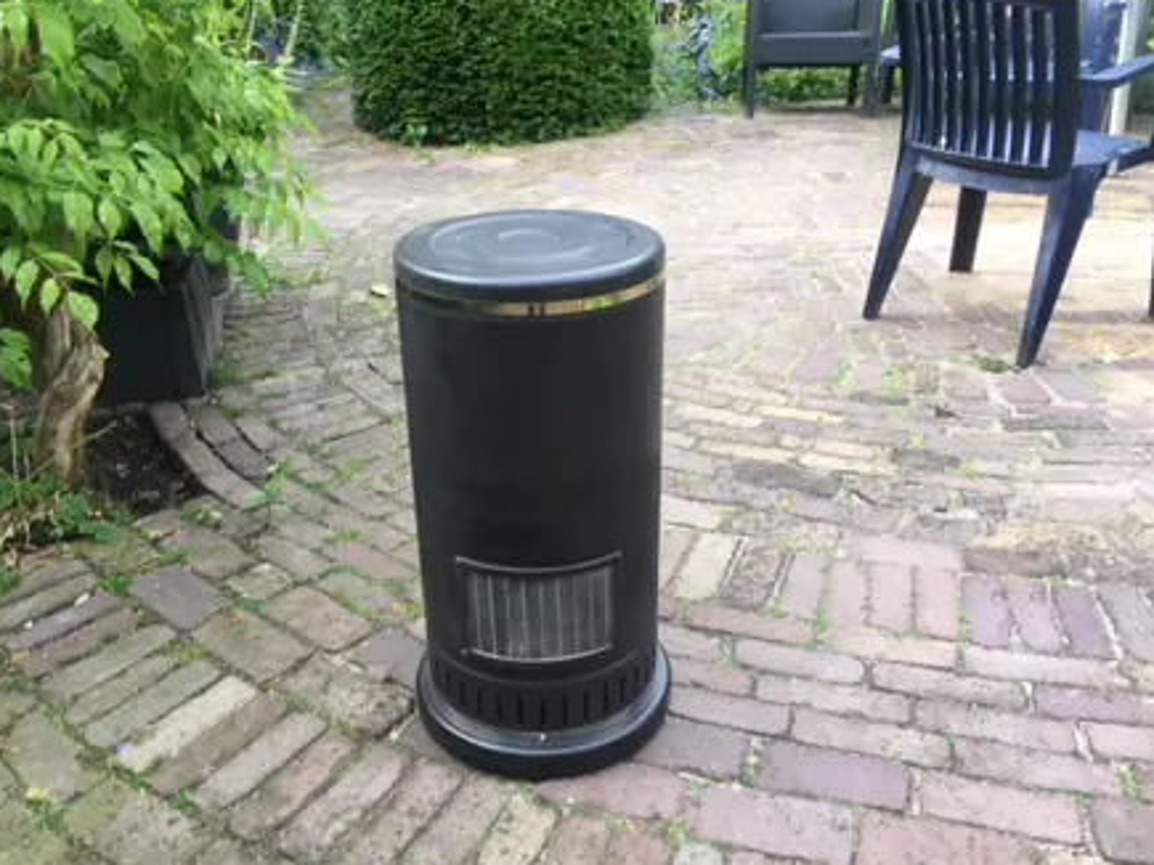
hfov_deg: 56.8
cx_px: 562
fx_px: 1066
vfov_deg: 44.1
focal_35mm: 32
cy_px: 459
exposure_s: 1/100
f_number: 2.2
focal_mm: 4.15
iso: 32
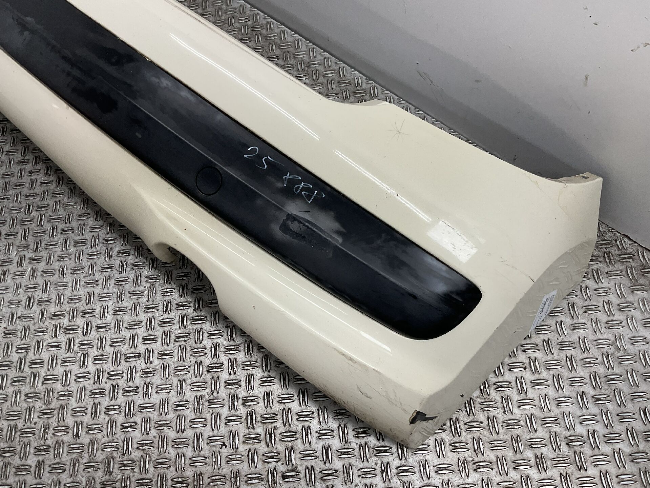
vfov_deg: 48.2
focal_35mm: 29
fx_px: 545
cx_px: 325
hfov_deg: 61.7
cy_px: 244
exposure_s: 1/100
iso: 32
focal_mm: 3
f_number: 1.8
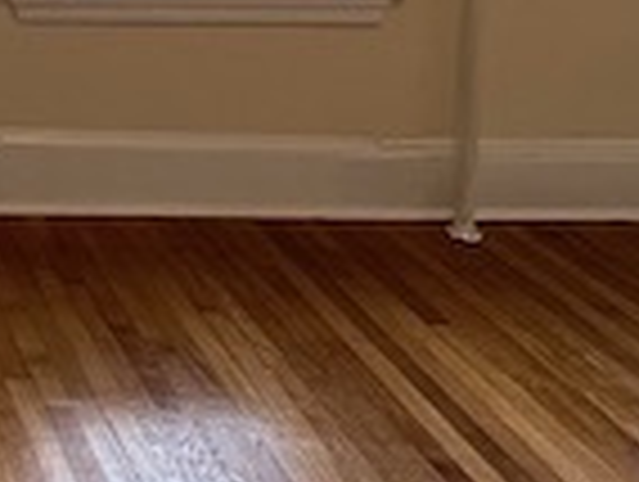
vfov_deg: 18.5
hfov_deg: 23.0
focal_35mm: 73
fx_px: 1350
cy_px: -180
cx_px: -243
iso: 100
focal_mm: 1.57
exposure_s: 1/120
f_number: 1.8
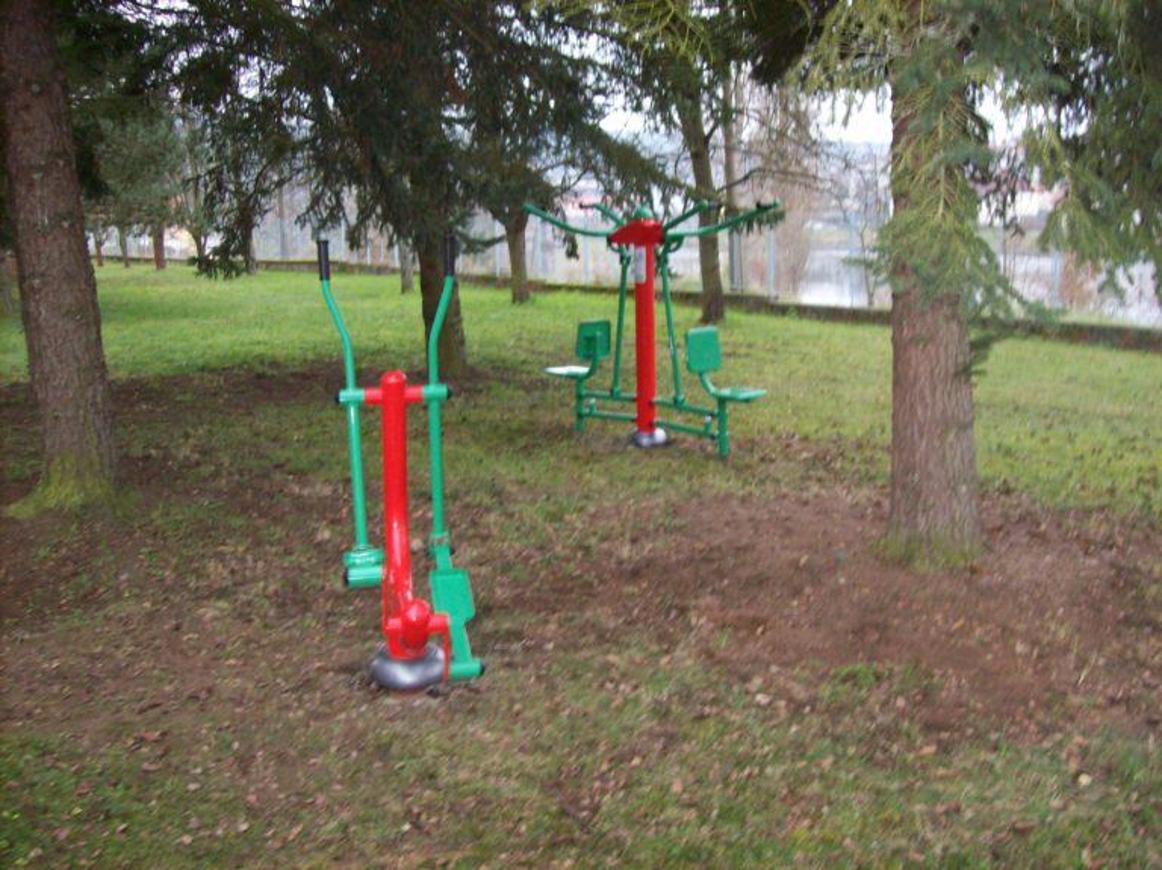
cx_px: 581
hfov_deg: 51.4
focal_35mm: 36
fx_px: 1208
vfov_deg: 39.6
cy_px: 435
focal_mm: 6
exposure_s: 1/64
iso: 200
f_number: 2.7
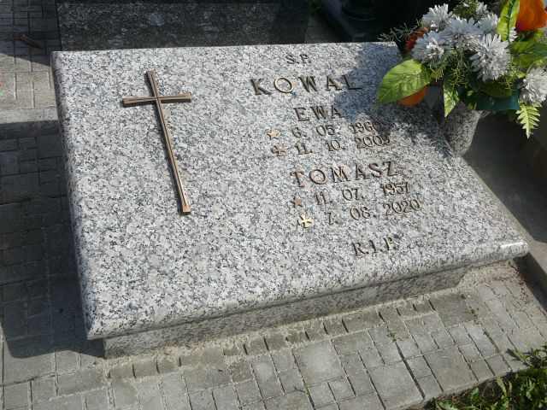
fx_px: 553
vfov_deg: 40.7
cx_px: 274
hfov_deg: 52.6
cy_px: 205
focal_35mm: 35
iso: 80
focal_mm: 5.2
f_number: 5
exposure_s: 1/500
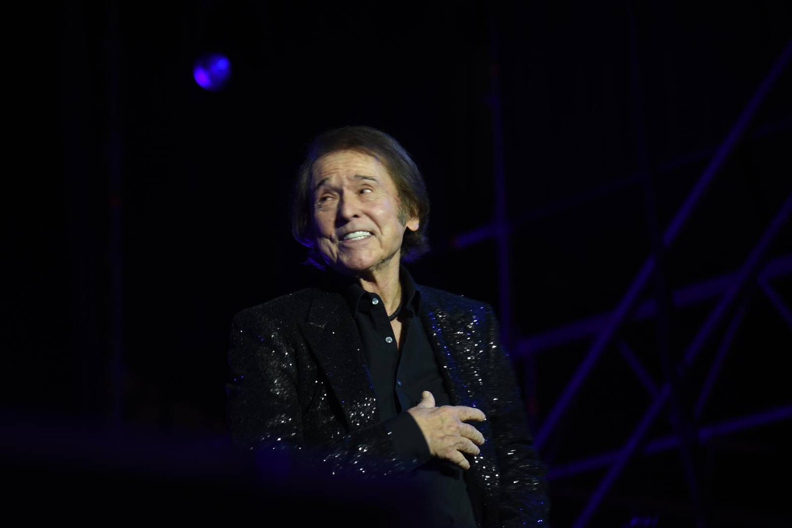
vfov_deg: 10.2
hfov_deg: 15.2
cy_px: 264
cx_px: 396
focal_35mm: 135
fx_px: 2971
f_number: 4
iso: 1000
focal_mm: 135
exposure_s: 1/100
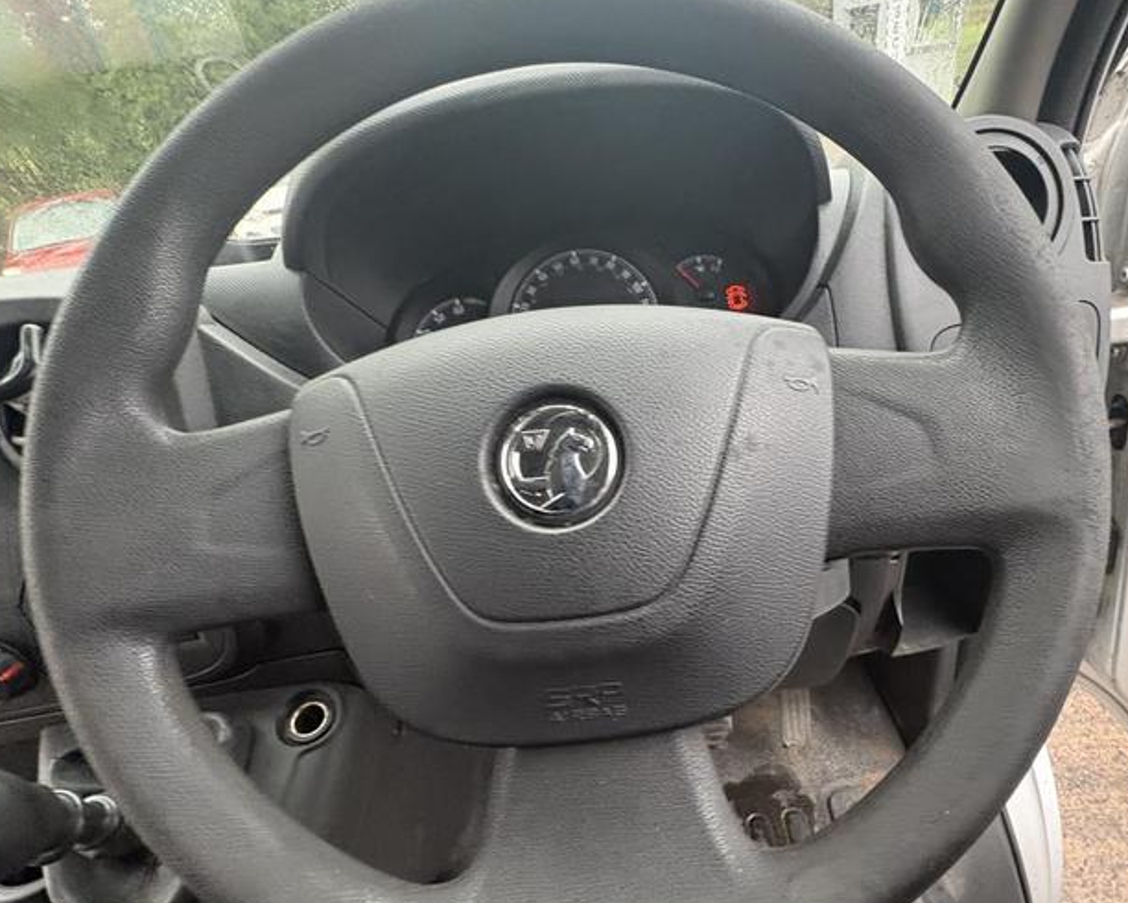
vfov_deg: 67.8
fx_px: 668
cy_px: 514
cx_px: 654
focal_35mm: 20
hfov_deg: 79.8
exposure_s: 1/60
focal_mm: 2.22
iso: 500
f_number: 2.2
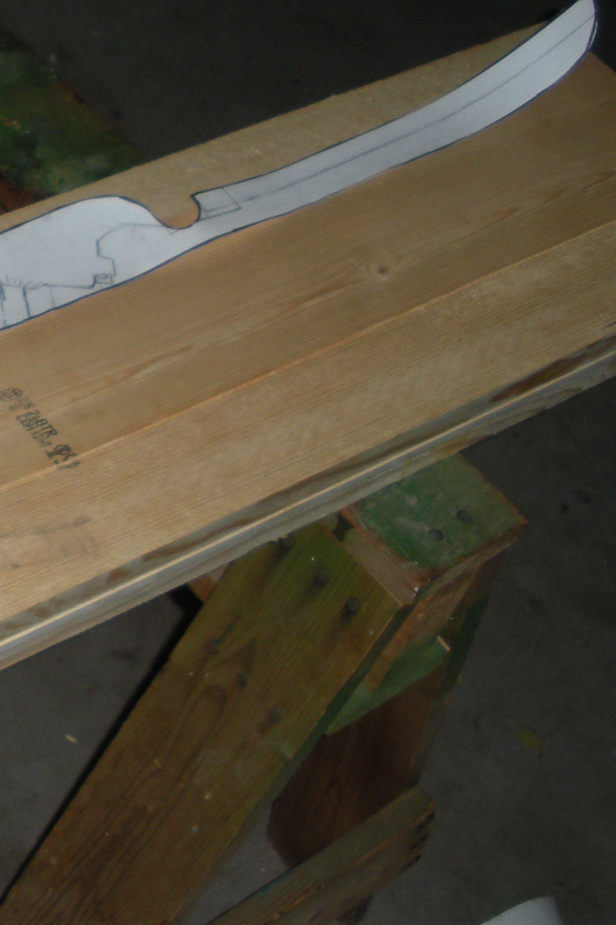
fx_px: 2361
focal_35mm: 92
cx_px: -343
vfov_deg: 22.1
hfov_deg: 13.8
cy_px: 437
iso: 68
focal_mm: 6.3
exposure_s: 1/60
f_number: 3.5
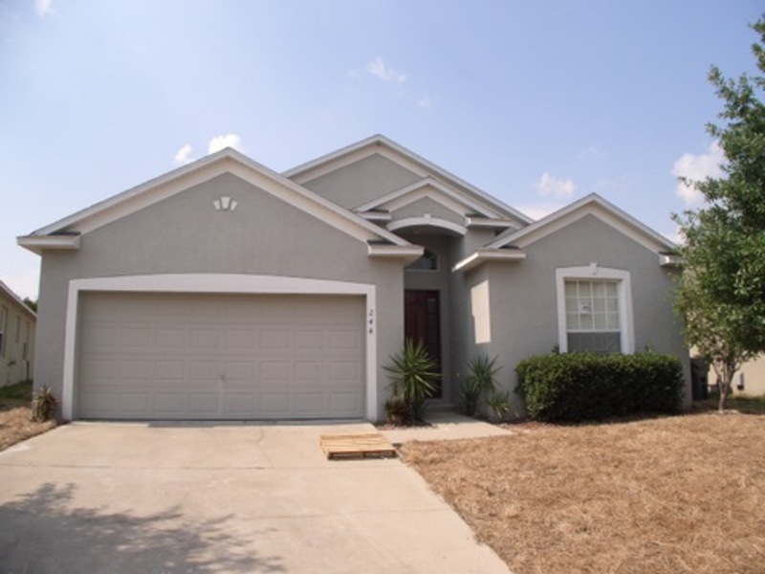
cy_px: 287
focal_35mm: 33
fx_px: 729
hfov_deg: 55.4
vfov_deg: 42.9
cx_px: 382
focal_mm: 7.1
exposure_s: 1/640
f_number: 4
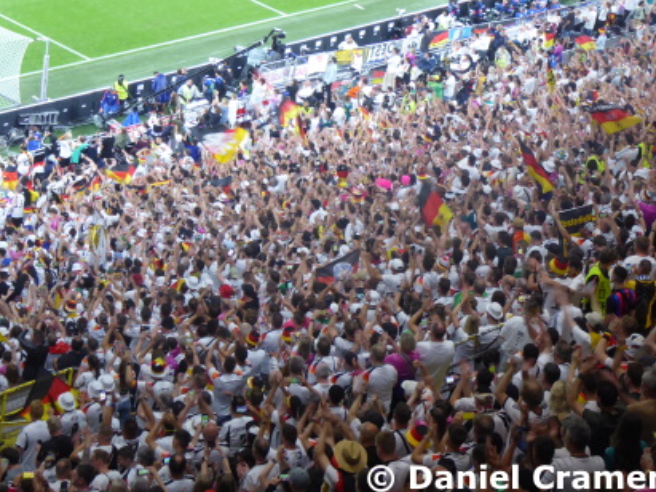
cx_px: 319
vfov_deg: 11.8
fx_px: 2387
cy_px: 235
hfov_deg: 15.6
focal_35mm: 126
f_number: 5.1
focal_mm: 20.6
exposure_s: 1/20
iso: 400
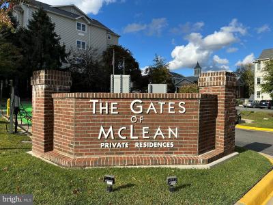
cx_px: 136
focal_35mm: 24
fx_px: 189
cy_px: 102
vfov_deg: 56.8
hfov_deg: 71.6
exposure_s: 1/4762
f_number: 1.78
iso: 80
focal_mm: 6.86
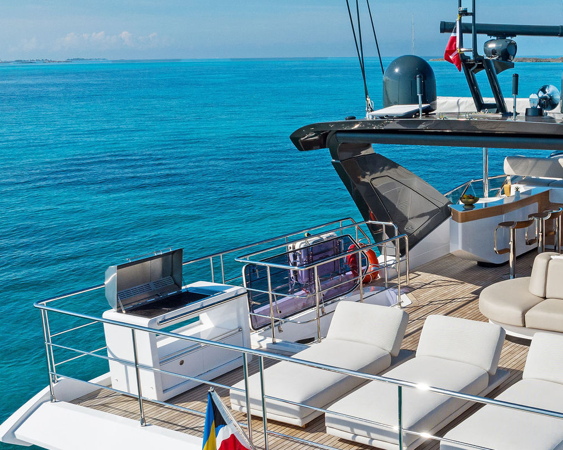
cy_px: 284
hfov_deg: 36.8
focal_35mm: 49
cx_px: 445
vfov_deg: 30.7
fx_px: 816
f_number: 5
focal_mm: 12.29
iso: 200
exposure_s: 1/120
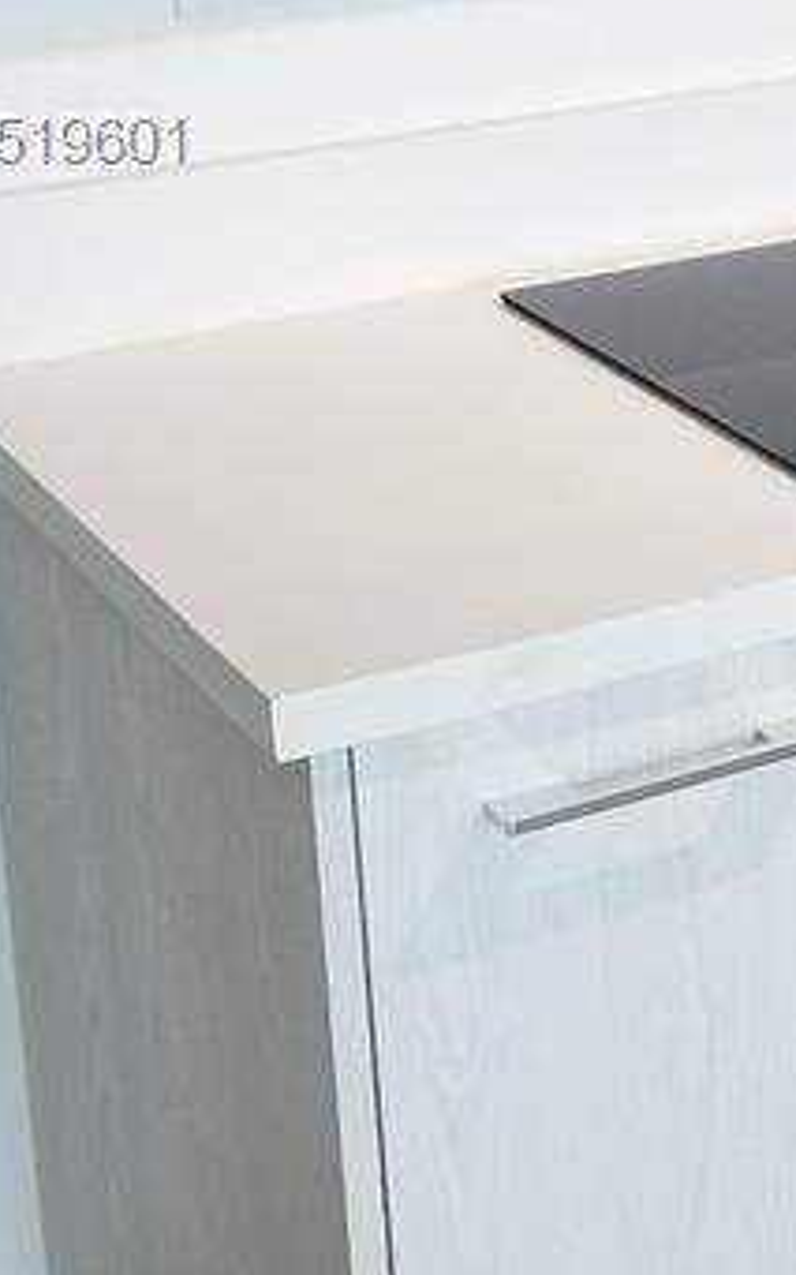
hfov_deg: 12.1
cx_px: 1547
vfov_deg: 21.0
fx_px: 3368
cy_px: 146
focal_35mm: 97
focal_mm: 4.25
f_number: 1.7
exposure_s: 1/60
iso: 80
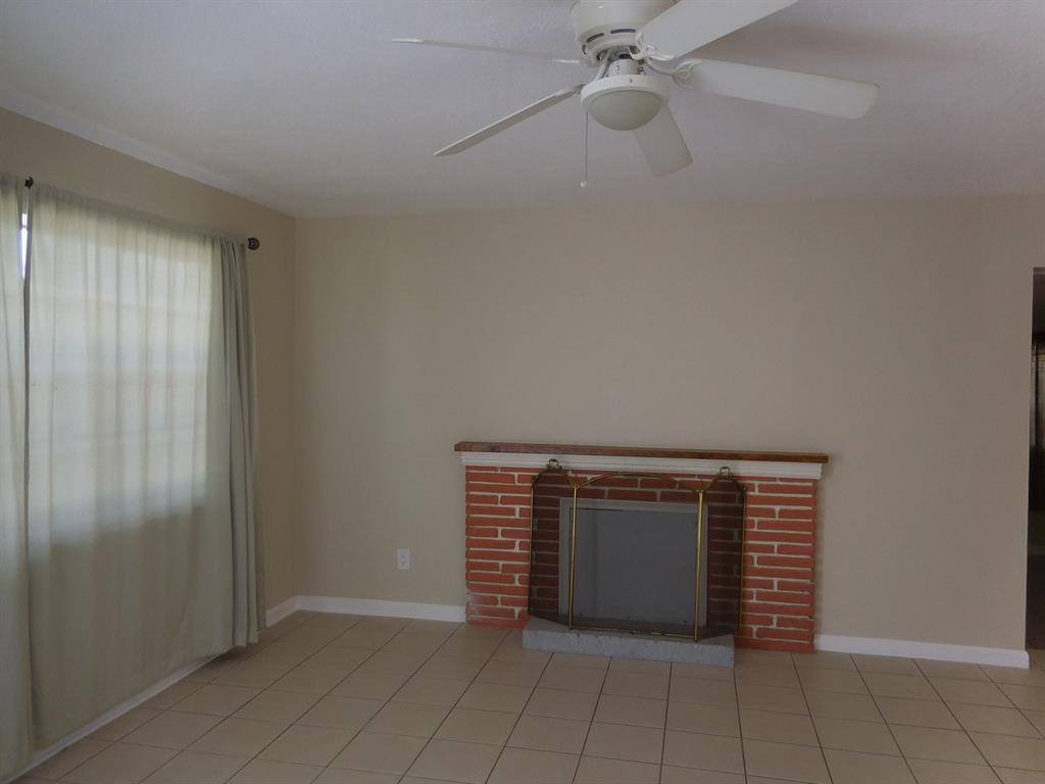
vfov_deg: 54.9
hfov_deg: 69.4
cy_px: 392
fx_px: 755
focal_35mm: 25
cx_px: 522
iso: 125
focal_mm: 4.5
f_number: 3.3
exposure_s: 1/50
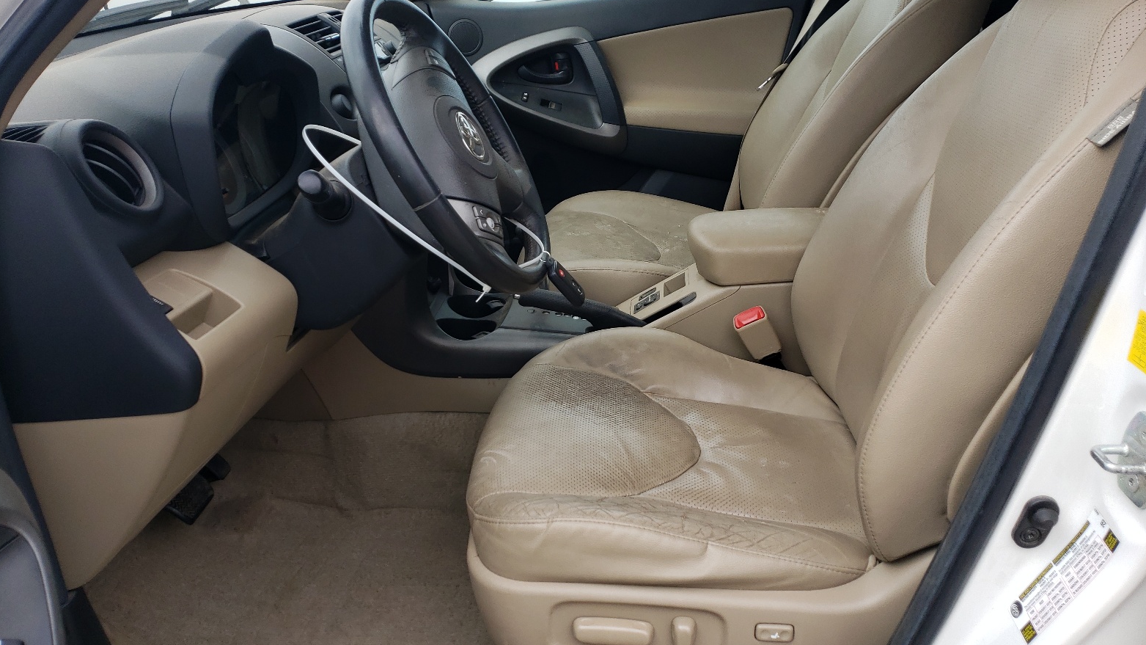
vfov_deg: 40.1
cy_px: 376
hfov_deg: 66.1
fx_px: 881
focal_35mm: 29
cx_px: 581
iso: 50
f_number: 1.5
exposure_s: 1/833
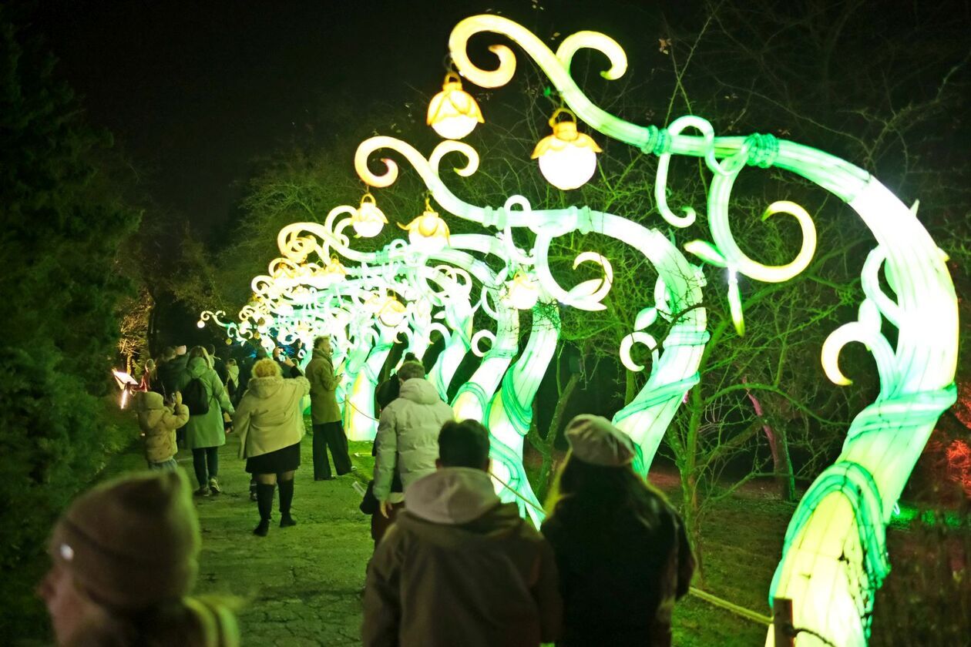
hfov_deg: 54.4
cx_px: 486
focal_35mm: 35
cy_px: 324
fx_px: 944
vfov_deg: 37.9
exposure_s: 1/200
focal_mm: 23
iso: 3200
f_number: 1.4
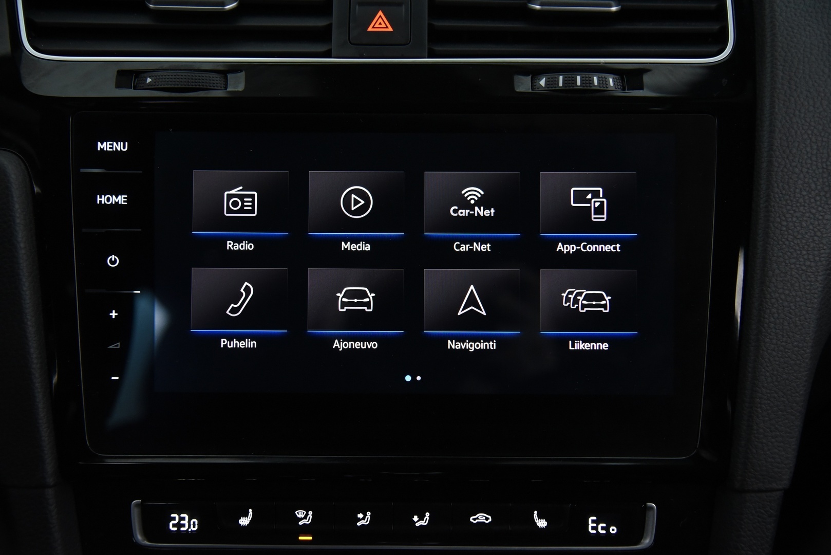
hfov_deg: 44.5
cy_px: 278
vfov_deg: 30.5
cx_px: 416
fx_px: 1016
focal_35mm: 44
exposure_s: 1/40
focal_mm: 44
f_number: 4
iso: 4000
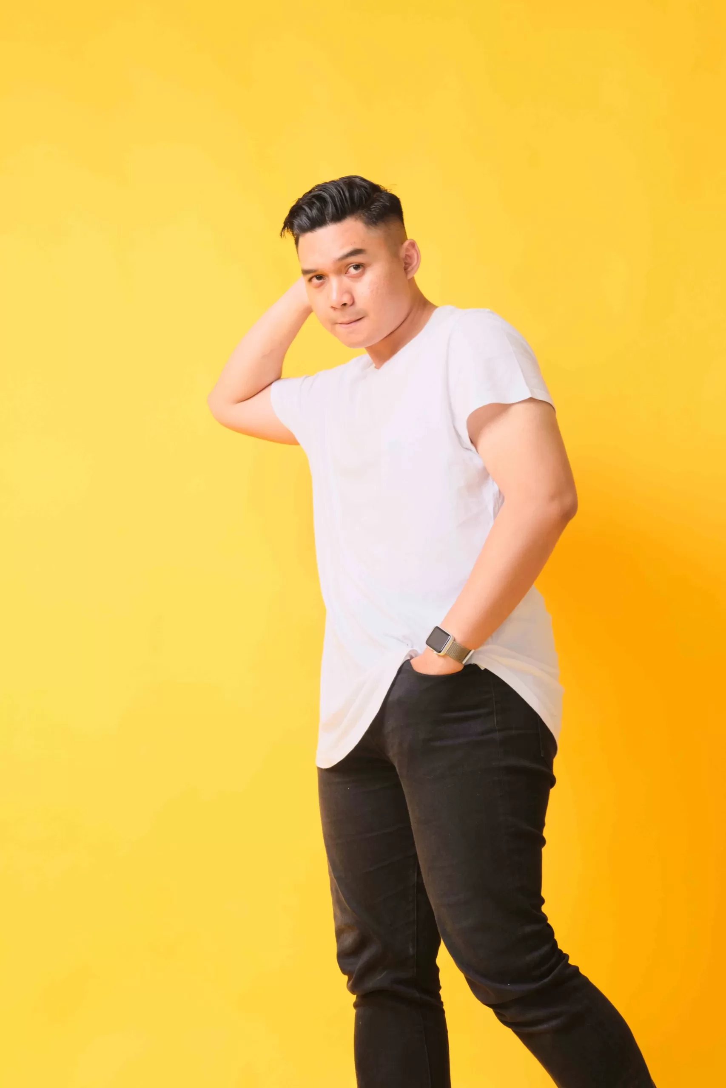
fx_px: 1603
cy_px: 544
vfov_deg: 37.5
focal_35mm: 53
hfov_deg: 25.5
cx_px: 363
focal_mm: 35
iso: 640
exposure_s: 1/100
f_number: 8
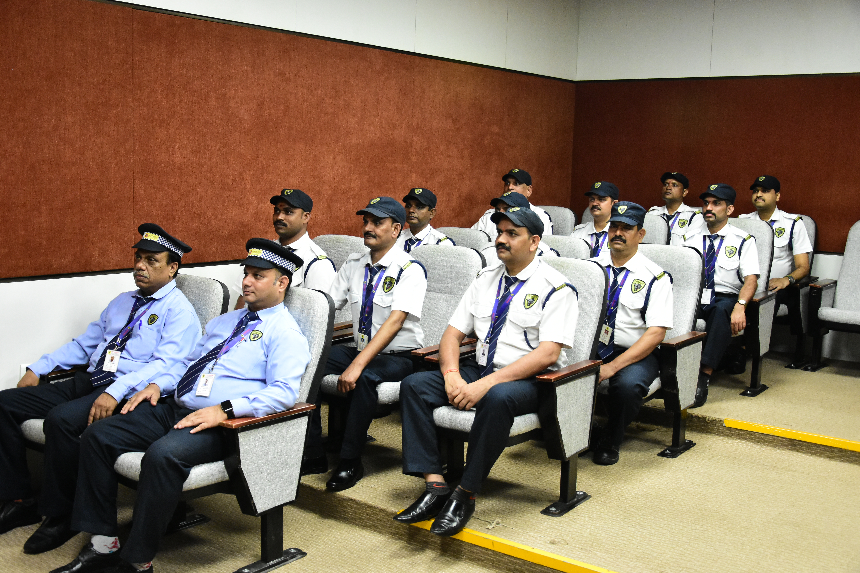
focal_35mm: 39
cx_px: 430
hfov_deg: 49.6
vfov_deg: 34.2
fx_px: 932
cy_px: 286
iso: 4000
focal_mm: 26
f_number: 5
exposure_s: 1/100
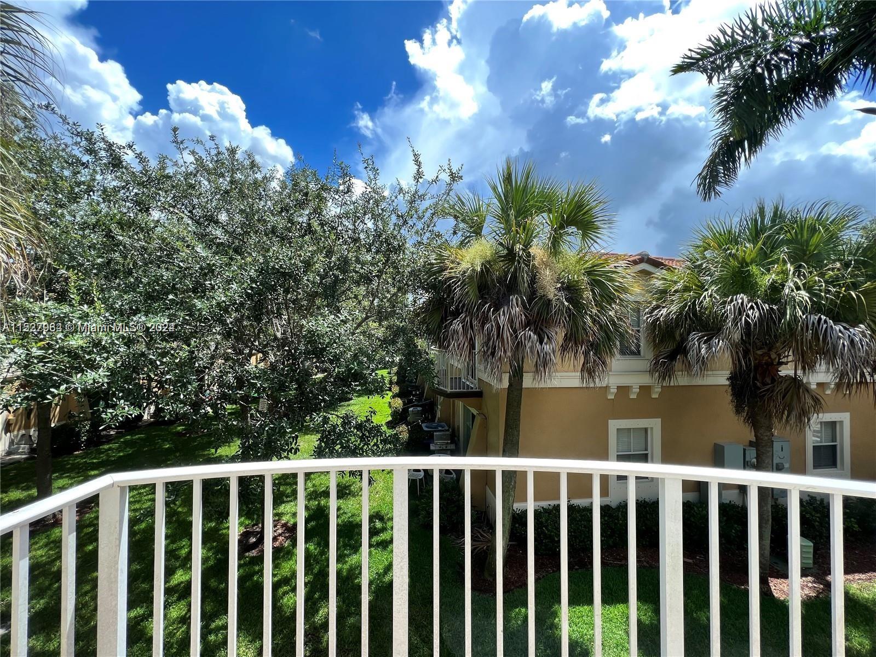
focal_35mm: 13
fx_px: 329
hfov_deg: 106.2
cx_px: 438
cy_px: 328
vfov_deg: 89.9
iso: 32
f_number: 1.8
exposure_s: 1/567
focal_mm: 1.57
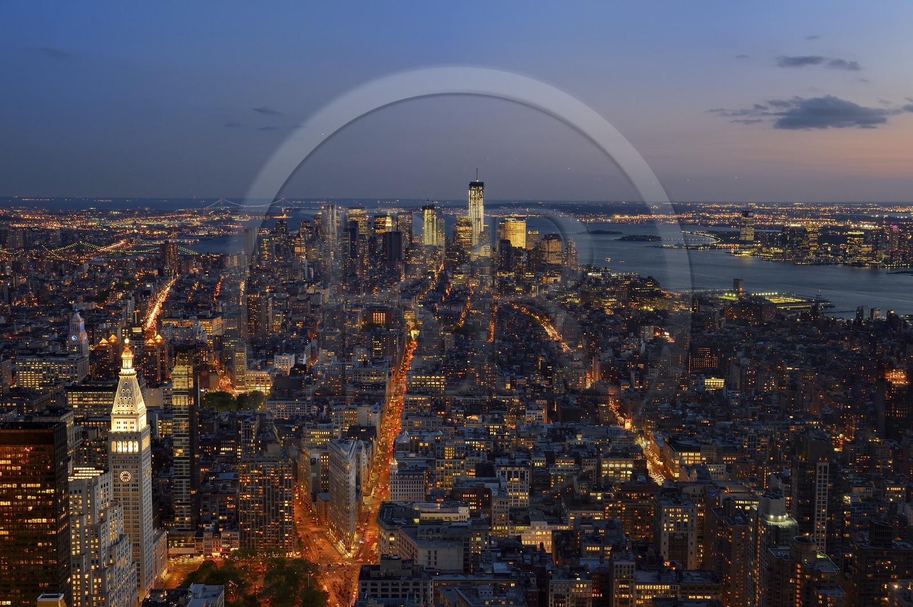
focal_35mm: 38
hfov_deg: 50.7
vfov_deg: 35.0
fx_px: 963
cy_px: 304
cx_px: 456
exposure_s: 1/5
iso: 800
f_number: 5.6
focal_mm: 38
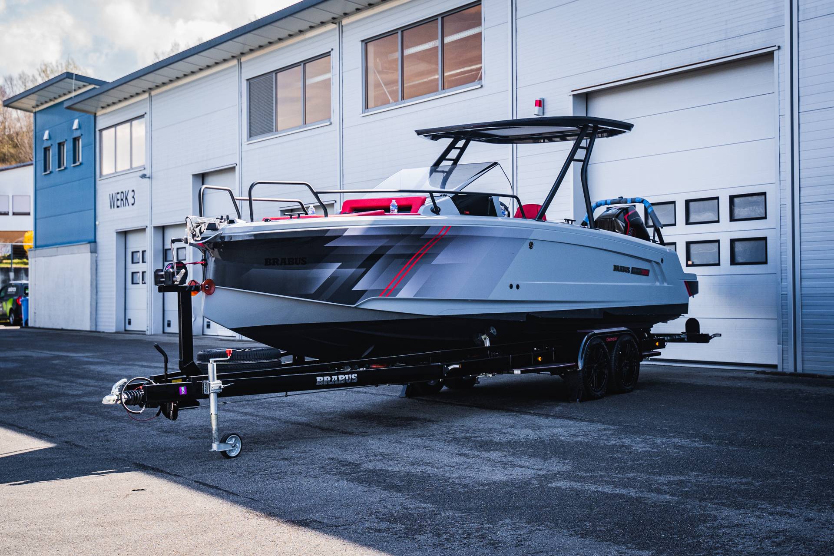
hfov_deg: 42.7
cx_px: 417
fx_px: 1066
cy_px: 278
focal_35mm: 46
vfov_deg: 29.2
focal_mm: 46
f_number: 4
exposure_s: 1/500
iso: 800
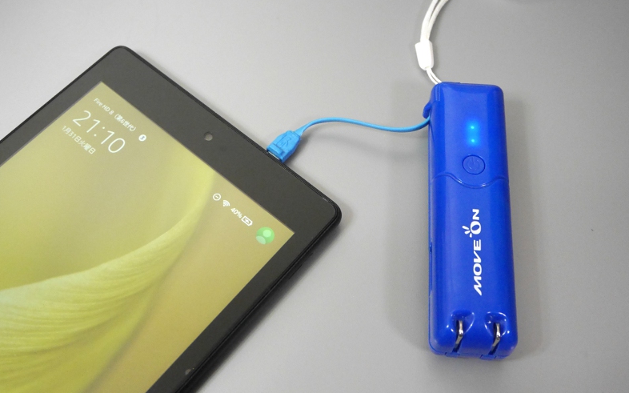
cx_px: 318
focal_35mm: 41
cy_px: 156
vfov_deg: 31.1
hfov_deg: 48.2
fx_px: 703
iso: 1600
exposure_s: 1/60
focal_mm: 19
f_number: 4.4
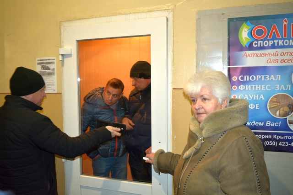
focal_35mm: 30
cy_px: 98
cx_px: 146
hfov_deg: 61.9
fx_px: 244
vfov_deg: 43.6
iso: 800
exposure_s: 1/30
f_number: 3.8
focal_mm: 20
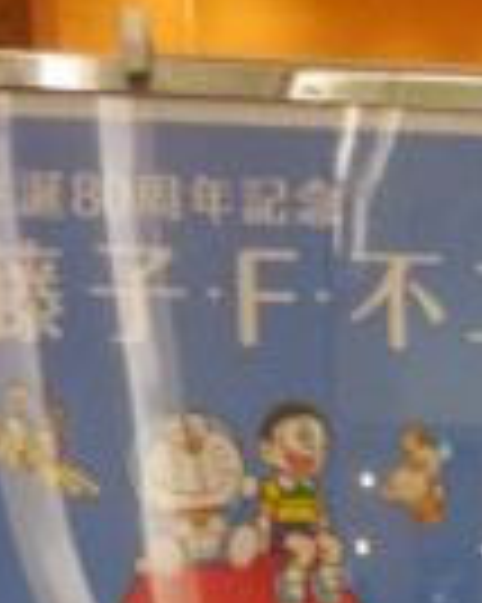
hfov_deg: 16.1
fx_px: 1660
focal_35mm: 93
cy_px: 950
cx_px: 529
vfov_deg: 18.0
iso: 200
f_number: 3.3
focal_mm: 4.5
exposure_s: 1/30
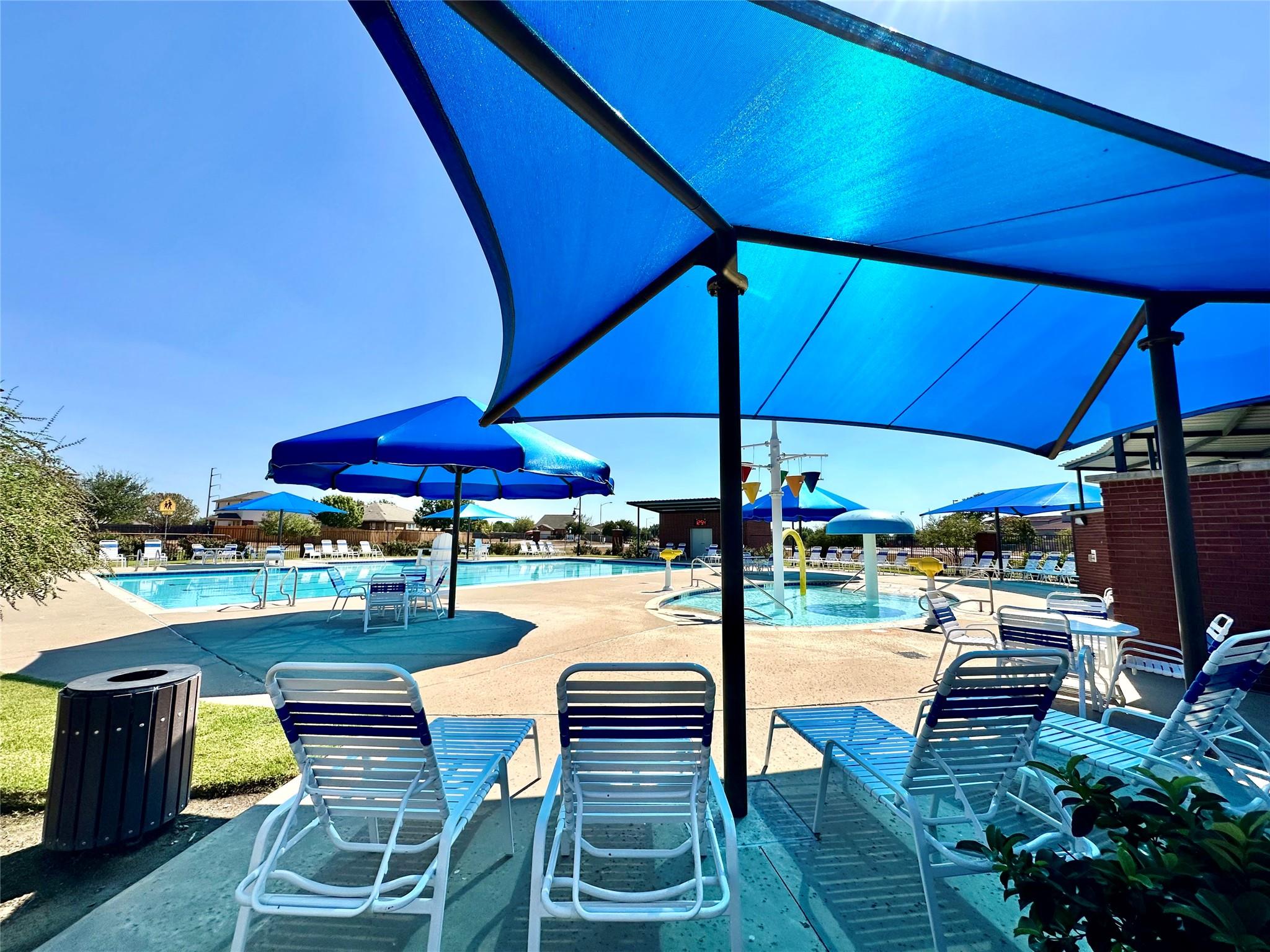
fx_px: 514
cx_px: 635
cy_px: 476
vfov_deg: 85.7
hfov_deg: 102.1
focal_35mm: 14
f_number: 2.2
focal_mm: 2.22
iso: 50
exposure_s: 1/3731
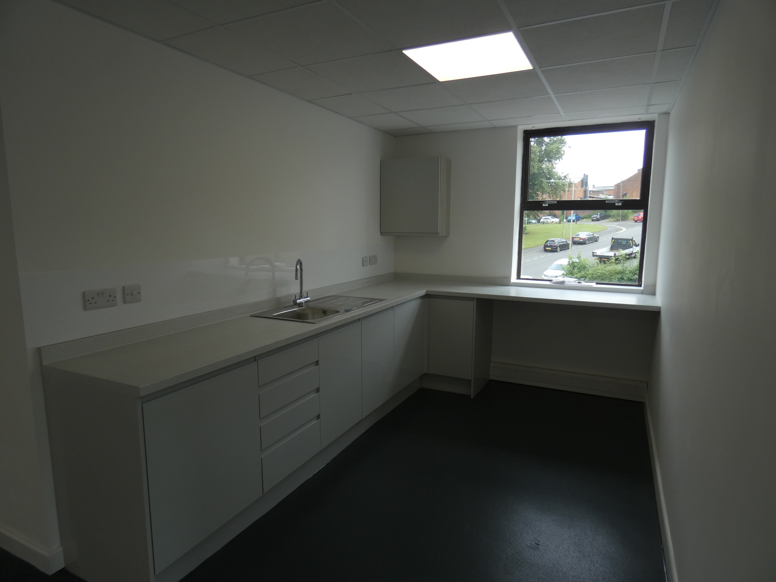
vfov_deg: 66.0
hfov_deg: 81.7
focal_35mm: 20
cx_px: 388
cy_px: 291
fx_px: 448
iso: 80
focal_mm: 3.6
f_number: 2.8
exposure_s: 1/160
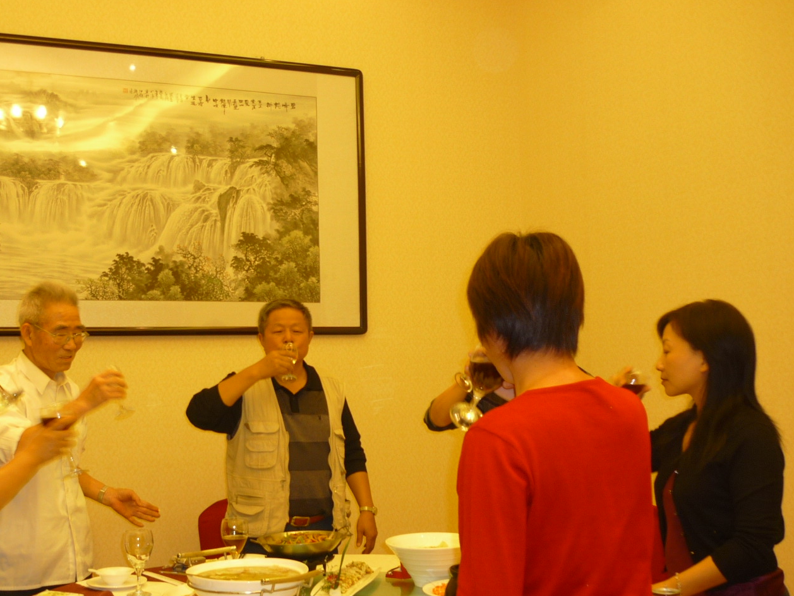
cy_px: 377
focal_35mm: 42
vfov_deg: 34.2
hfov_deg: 44.4
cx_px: 299
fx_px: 963
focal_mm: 5.5
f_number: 2.8
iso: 100
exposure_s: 1/13
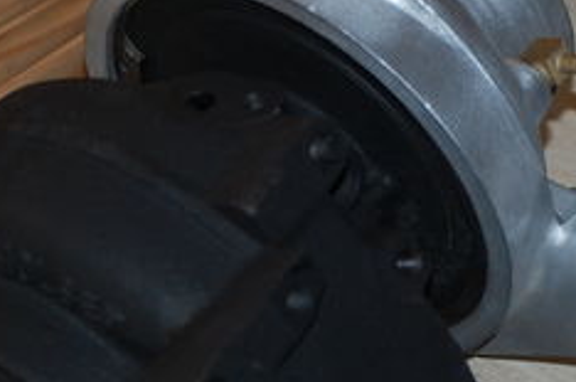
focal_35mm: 225
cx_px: 322
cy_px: 259
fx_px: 3598
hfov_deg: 9.2
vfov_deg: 6.1
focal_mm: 55
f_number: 4
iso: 400
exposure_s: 1/60
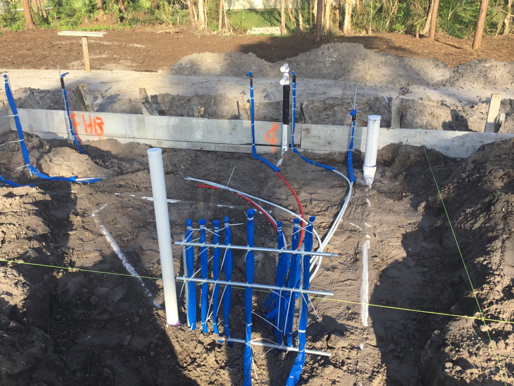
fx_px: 460
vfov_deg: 45.4
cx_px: 257
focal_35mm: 31
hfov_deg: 58.4
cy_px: 193
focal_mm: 3.3
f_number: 2.4
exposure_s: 1/416
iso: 25
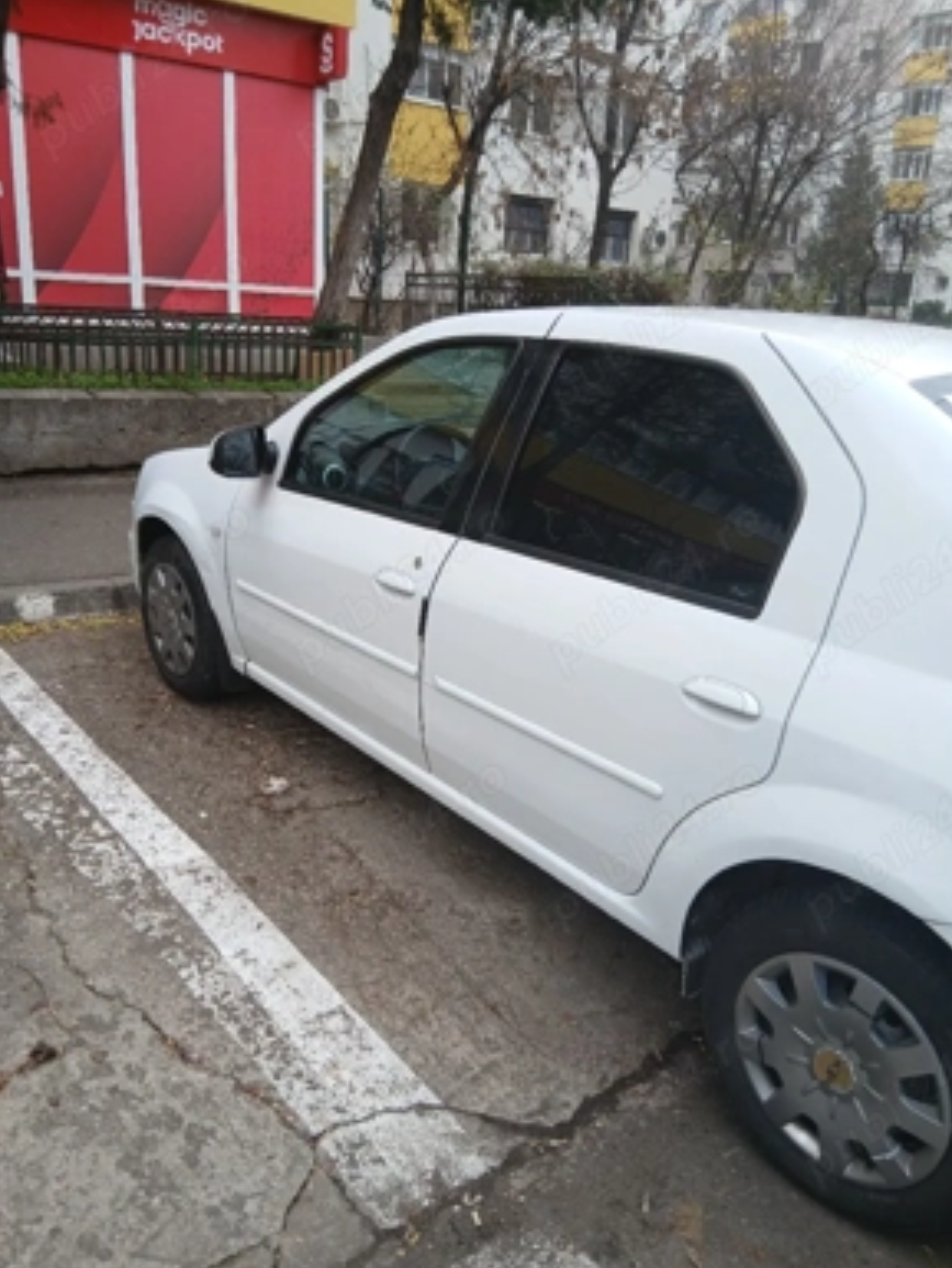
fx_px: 990
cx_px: 464
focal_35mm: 27
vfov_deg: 65.3
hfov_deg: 51.4
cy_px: 626
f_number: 1.8
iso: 40
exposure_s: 1/100
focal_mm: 3.98
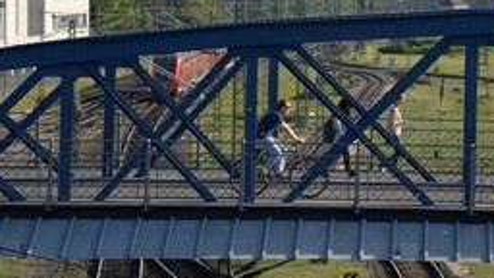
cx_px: 402
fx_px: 3039
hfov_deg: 9.3
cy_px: 68
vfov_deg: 5.2
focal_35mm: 232
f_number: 6.3
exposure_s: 1/500
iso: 200
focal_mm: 135
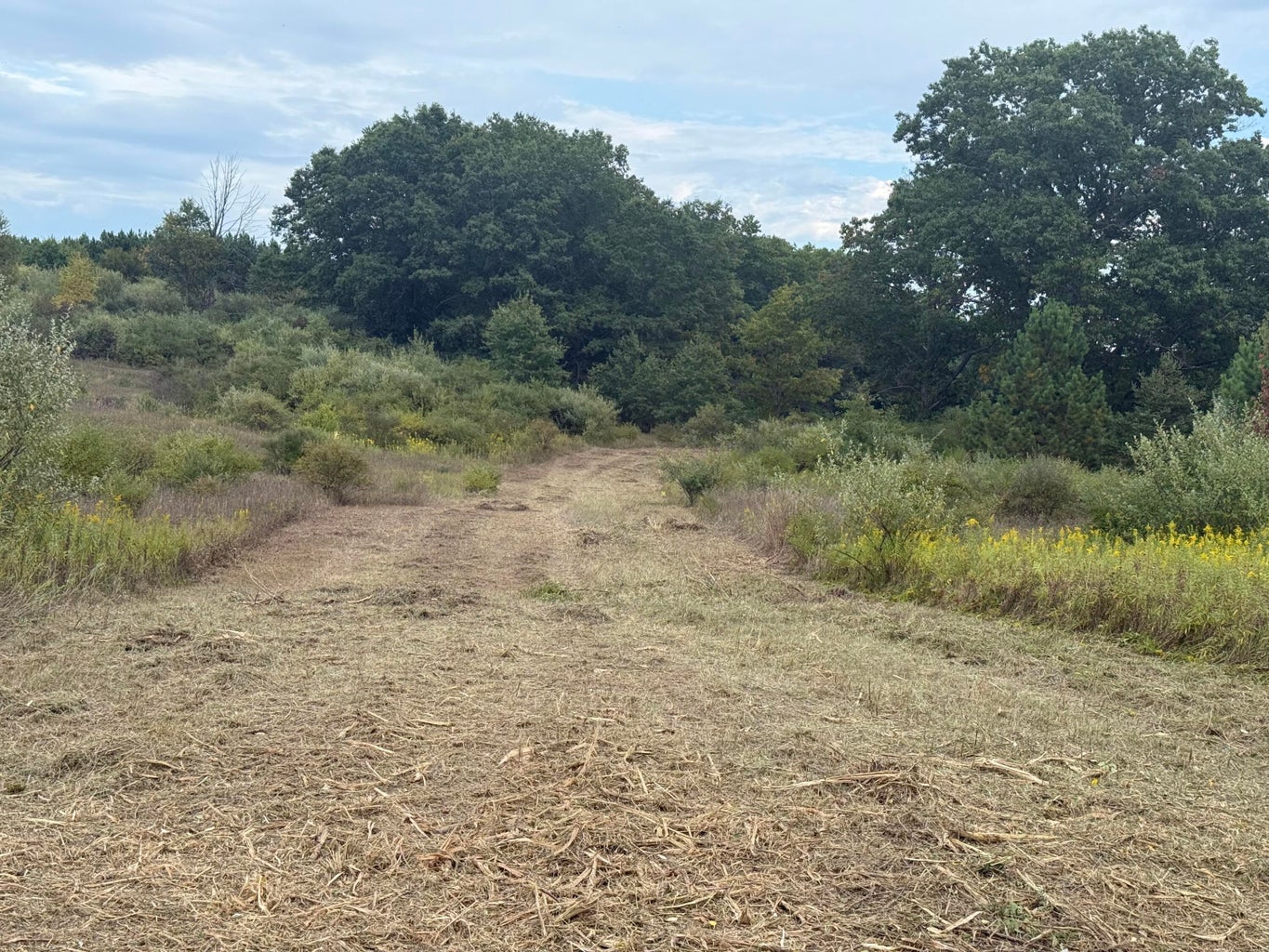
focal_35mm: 48
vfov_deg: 30.3
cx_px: 634
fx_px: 1760
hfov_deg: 39.7
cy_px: 476
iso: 80
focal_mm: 6.76
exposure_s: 1/1429
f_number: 1.78
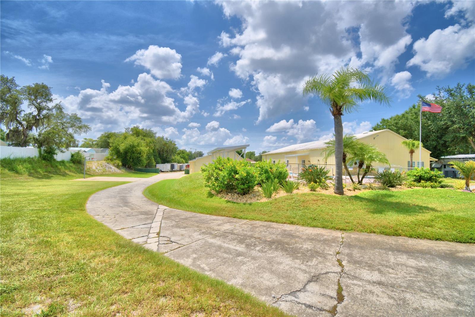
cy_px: 158
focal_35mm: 15
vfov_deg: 77.3
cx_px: 238
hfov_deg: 100.4
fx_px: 198
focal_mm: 10
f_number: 4.5
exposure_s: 1/2000
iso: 100
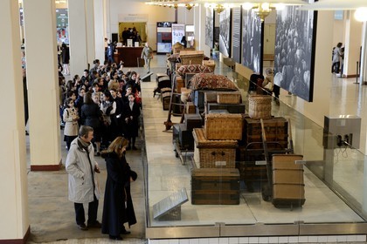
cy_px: 122
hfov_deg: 34.5
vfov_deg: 23.4
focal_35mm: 58
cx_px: 184
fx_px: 591
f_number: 4.5
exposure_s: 1/13
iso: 1600
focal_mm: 58
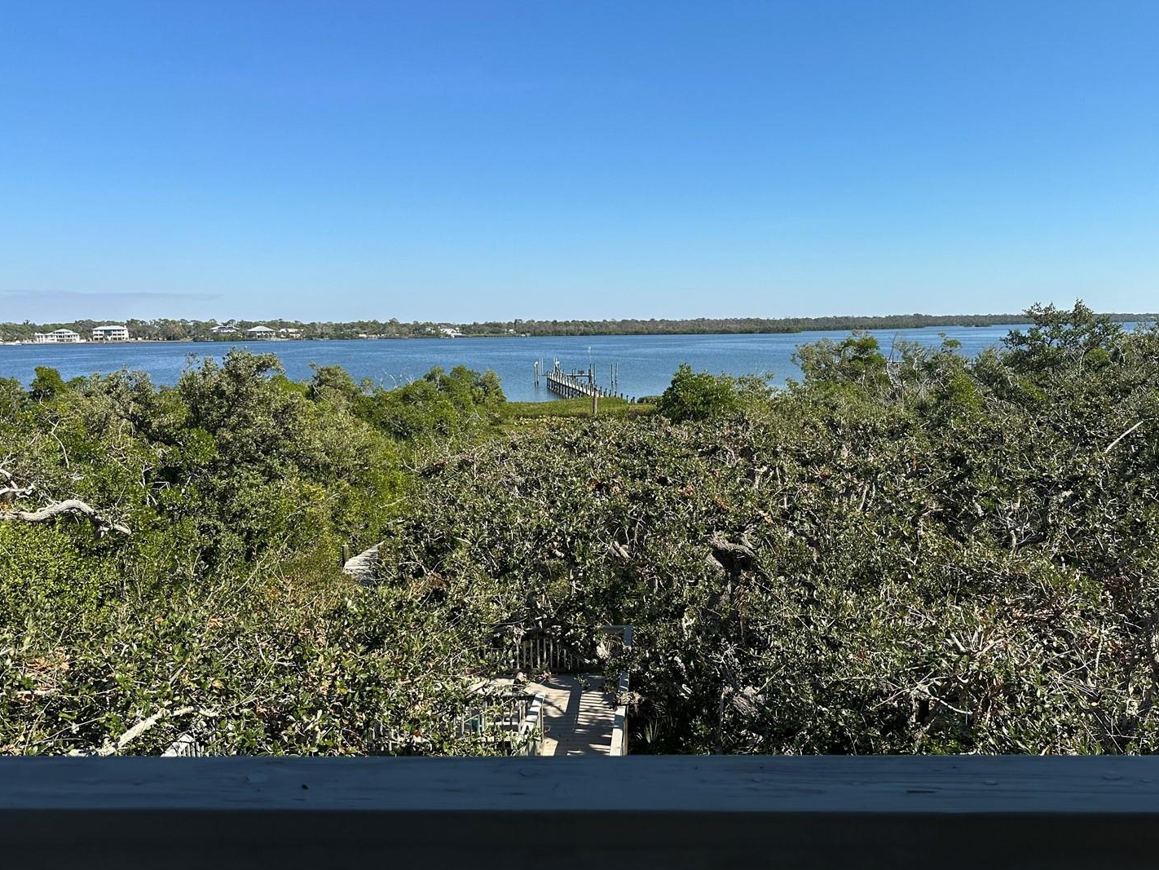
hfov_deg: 65.3
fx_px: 904
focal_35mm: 27
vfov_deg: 51.4
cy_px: 443
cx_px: 616
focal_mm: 6.86
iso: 80
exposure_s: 1/3861
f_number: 1.78
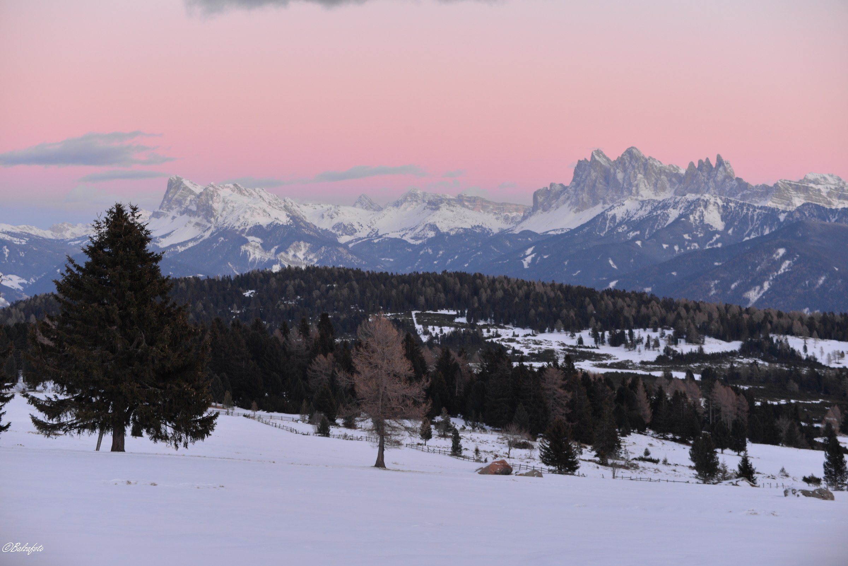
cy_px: 283
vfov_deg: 17.1
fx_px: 1885
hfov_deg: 25.4
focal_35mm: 80
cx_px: 424
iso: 560
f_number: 6.3
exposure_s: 1/80
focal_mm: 80
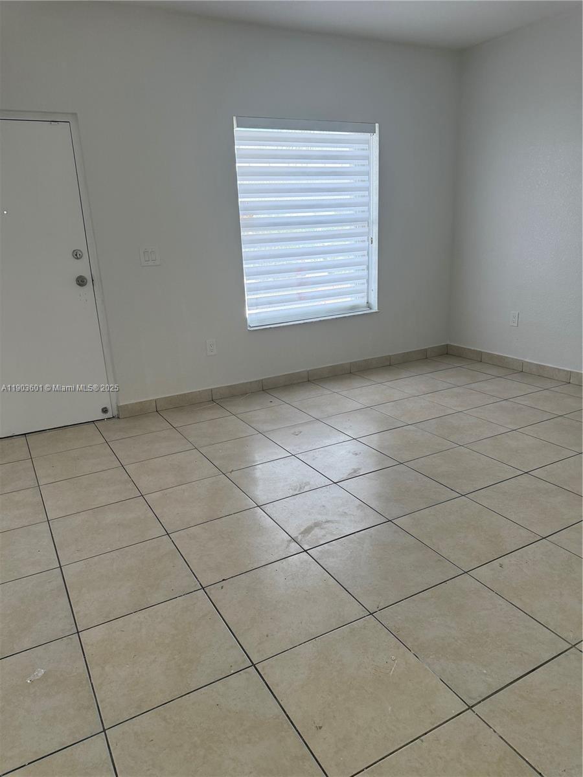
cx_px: 292
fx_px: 539
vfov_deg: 71.6
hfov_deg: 56.8
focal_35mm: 24
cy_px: 388
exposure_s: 1/238
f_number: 1.78
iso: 160
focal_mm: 6.76
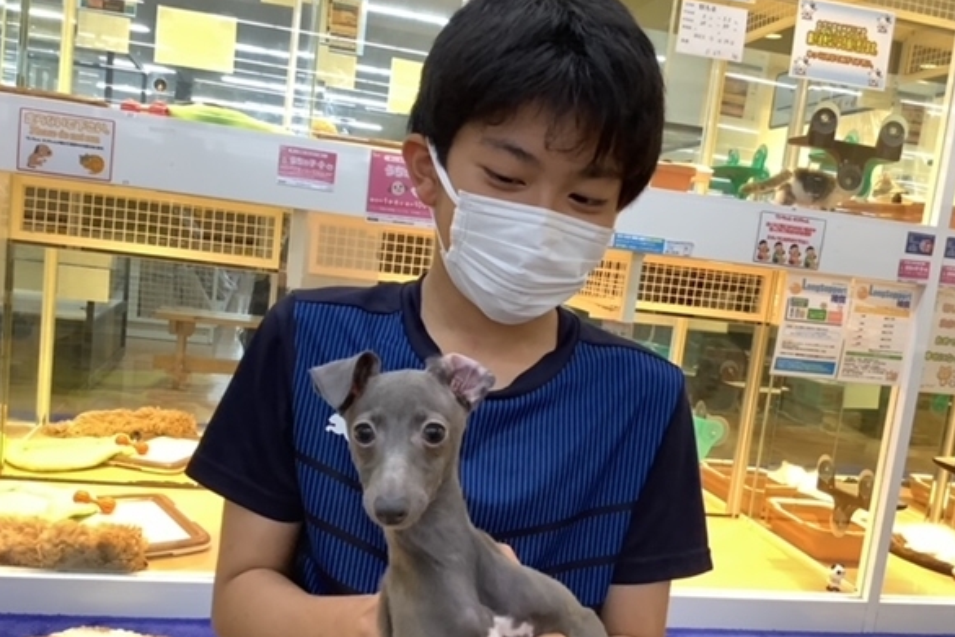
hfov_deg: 57.2
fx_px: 876
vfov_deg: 39.9
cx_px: 484
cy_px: 360
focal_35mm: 33
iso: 160
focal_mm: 3.3
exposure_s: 1/60
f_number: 2.4
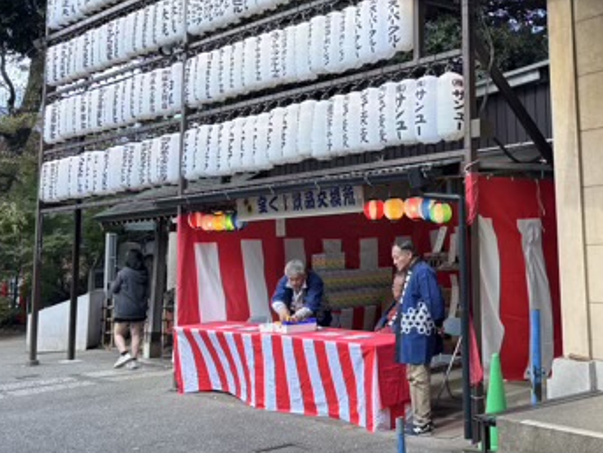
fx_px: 924
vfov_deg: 27.2
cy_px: 111
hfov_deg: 34.5
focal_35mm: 53
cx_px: 519
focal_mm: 5.96
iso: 50
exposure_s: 1/302
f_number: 1.6
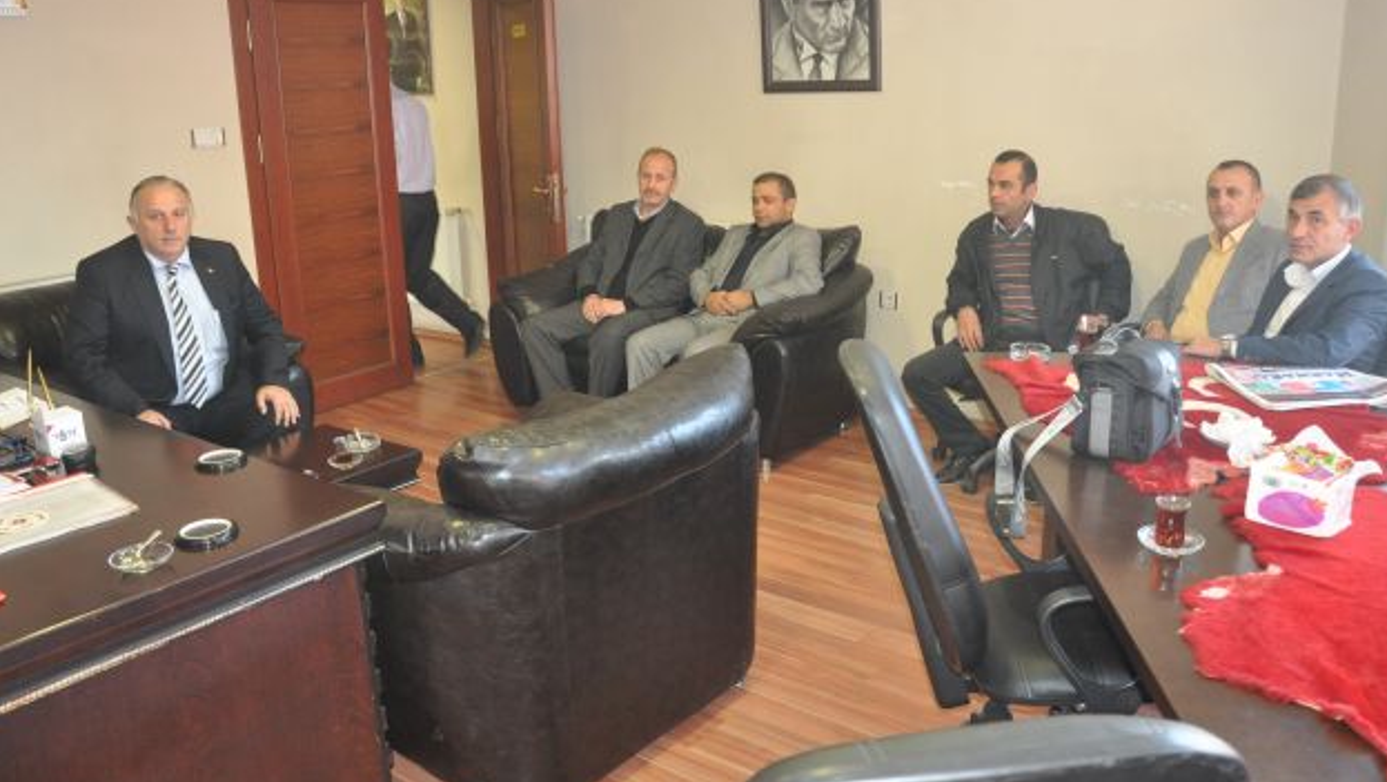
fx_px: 1067
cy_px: 351
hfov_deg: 66.0
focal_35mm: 29
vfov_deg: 40.2
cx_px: 710
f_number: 4.8
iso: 1600
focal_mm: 18
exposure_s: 1/60
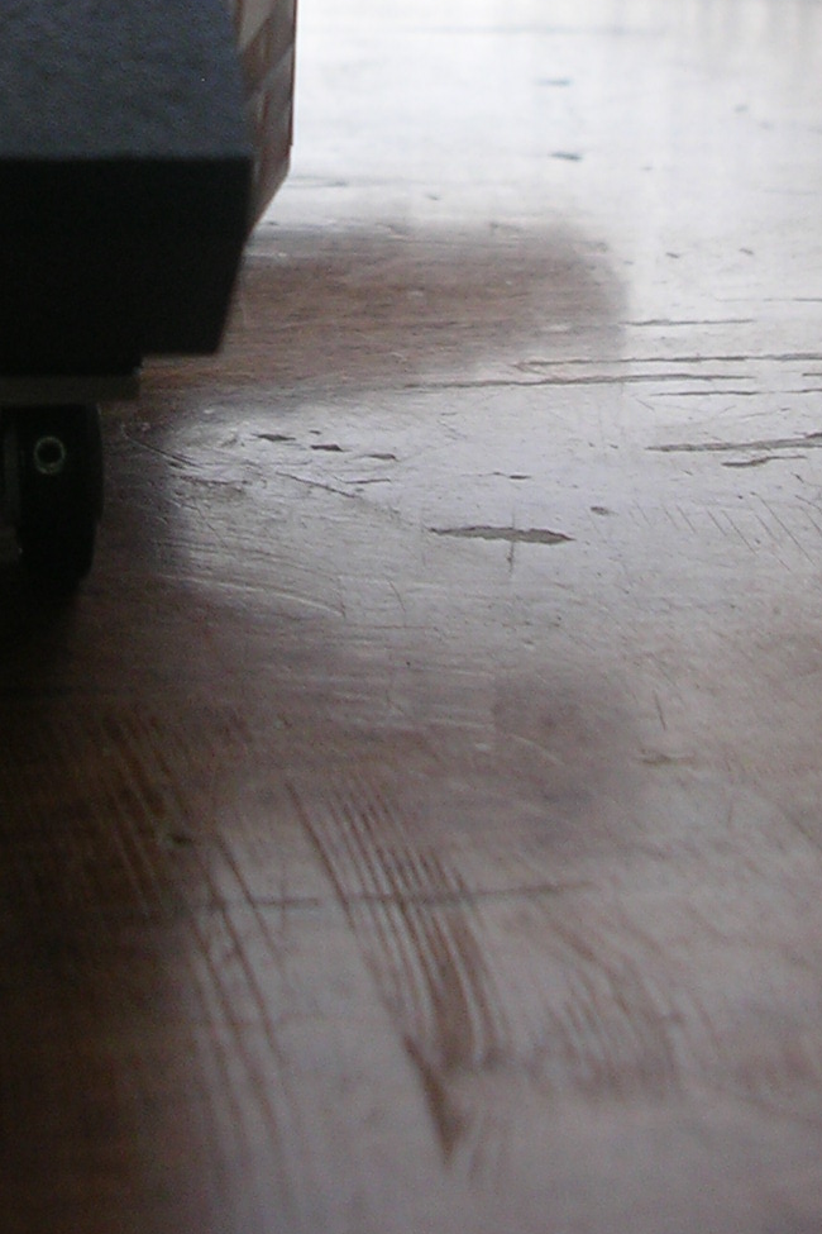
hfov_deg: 16.2
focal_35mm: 83
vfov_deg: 23.5
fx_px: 2843
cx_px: 71
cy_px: 22
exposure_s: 1/97.4
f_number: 2.8
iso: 50
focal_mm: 5.8
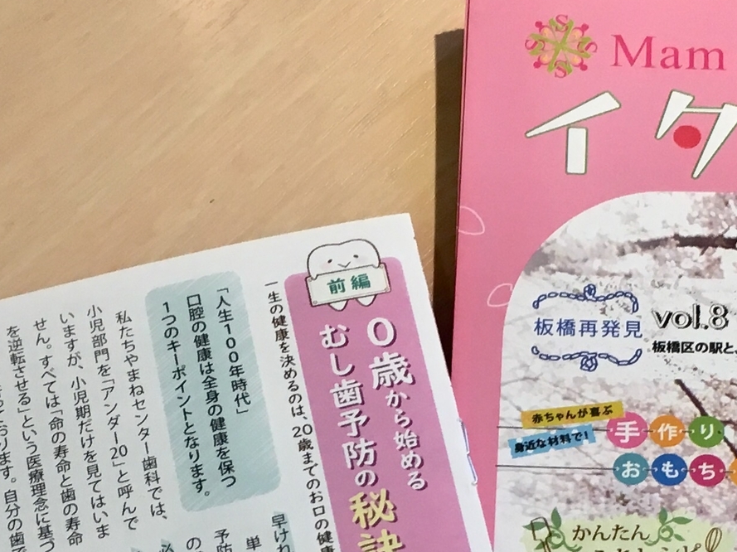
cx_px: 476
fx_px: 2001
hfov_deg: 20.8
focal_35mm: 94
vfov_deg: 14.9
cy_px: 735
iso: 32
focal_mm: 4.2
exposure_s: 1/33
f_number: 2.2
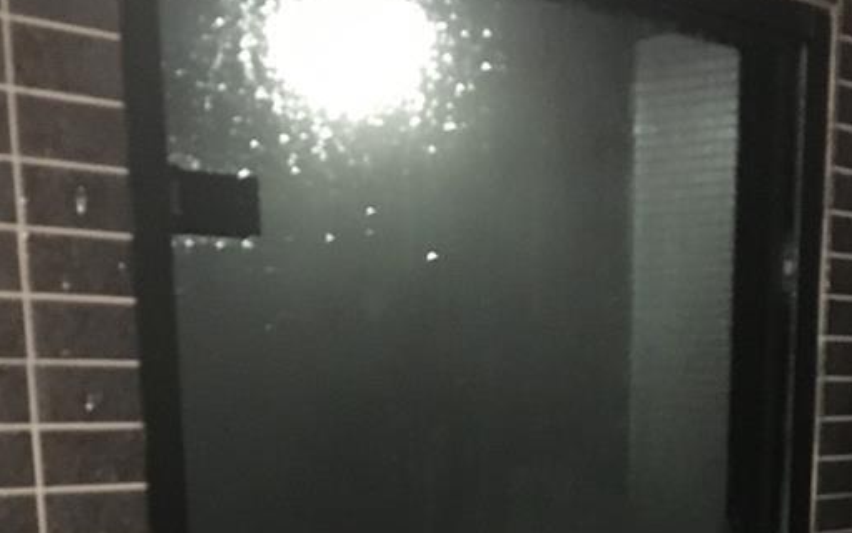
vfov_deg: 16.5
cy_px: 801
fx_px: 1672
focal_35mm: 72
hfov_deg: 28.2
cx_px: 626
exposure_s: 1/17
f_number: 2.2
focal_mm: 4.15
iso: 250
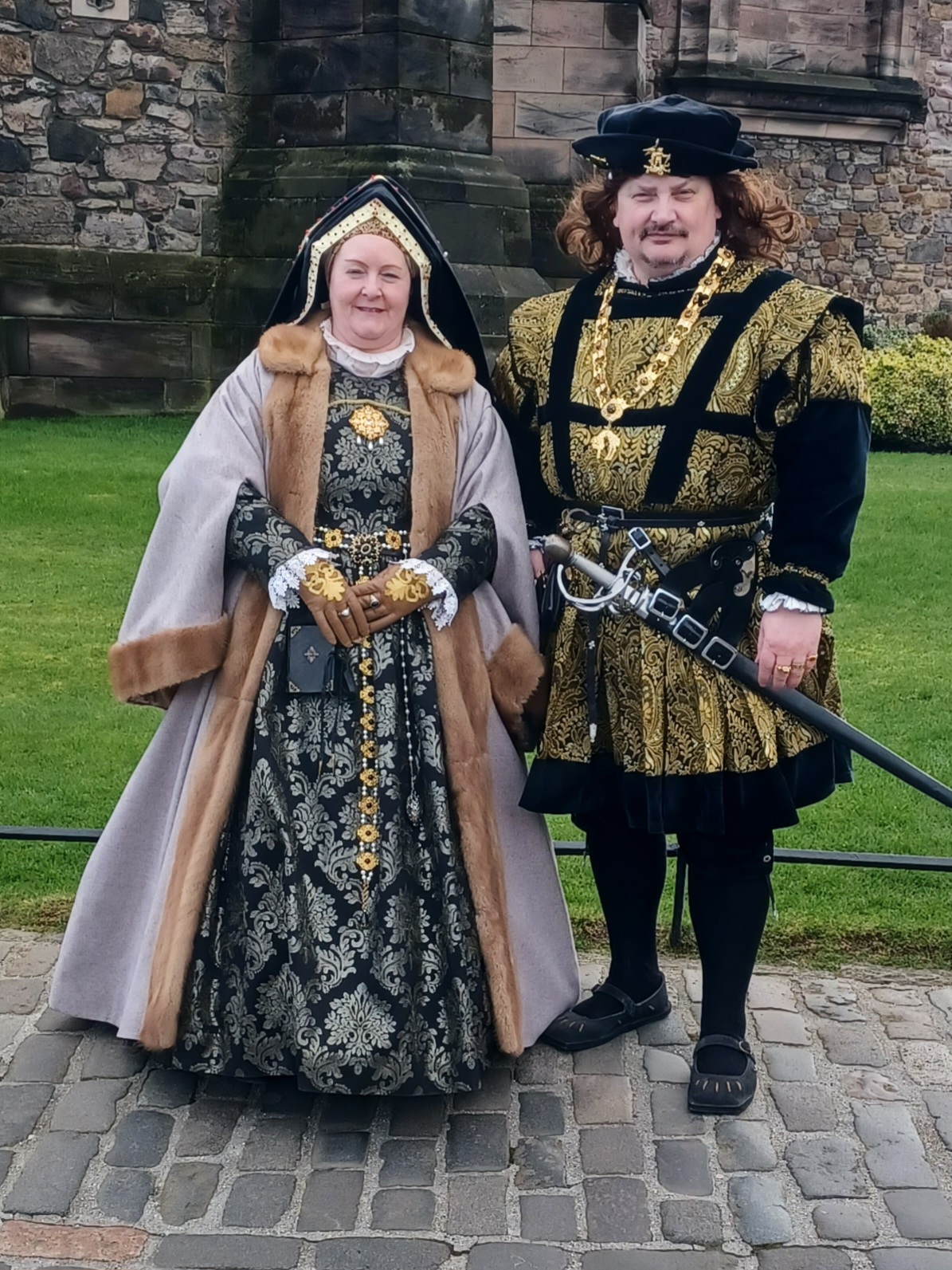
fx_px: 917
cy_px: 635
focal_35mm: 25
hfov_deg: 54.9
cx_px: 476
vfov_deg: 69.4
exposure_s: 1/169
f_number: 1.8
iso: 32
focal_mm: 4.6
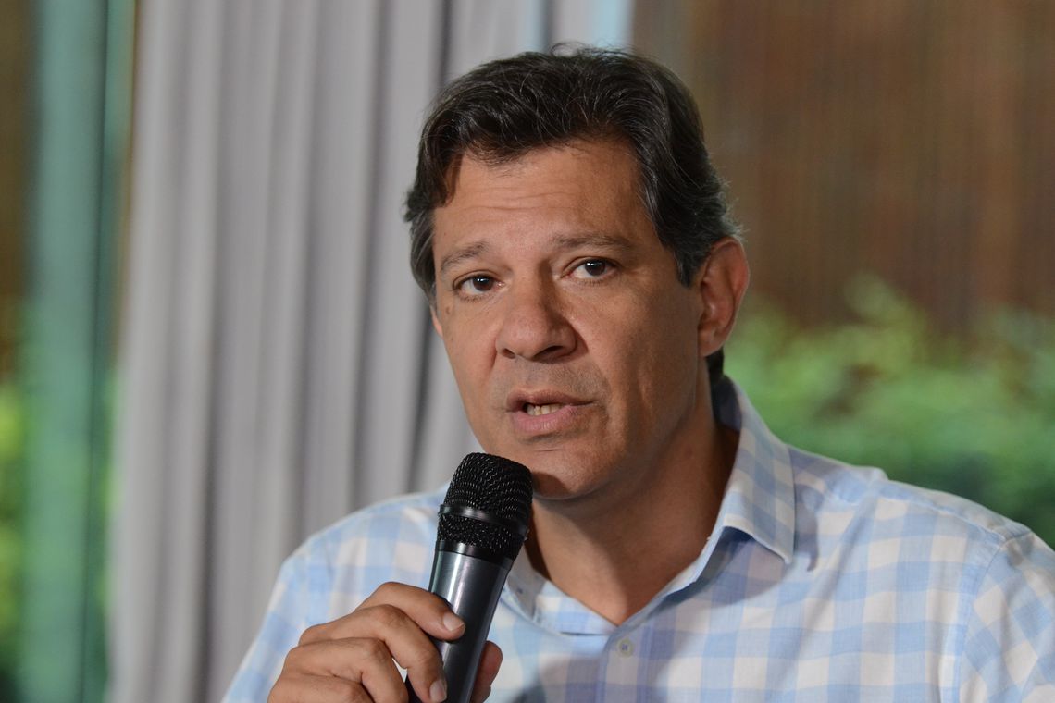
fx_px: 4923
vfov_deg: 8.2
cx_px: 528
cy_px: 352
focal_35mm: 168
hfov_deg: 12.2
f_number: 3.2
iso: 1600
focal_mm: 112
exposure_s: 1/125
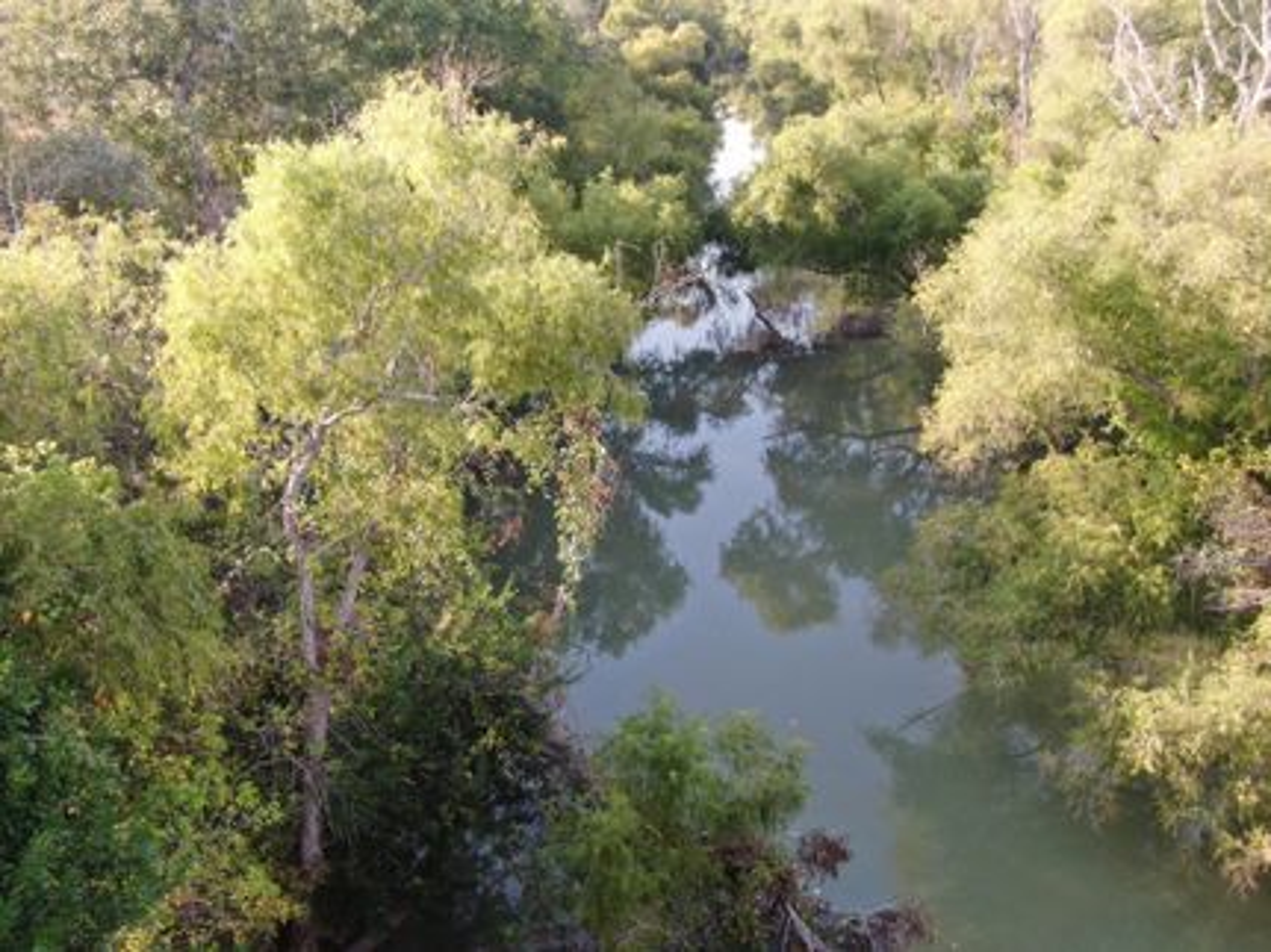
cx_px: 636
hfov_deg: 56.8
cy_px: 476
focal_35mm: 32
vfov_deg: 44.1
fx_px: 1175
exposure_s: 1/120
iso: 110
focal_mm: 5.45
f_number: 3.1
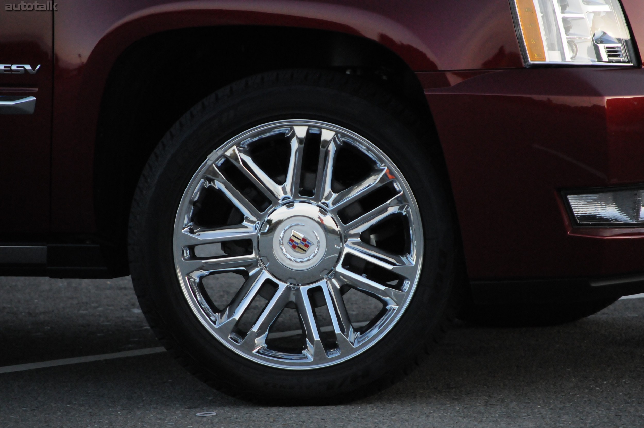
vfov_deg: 4.6
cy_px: 214
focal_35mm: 300
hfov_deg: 6.9
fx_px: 5361
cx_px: 322
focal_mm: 200
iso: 2000
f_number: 5.6
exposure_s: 1/1250
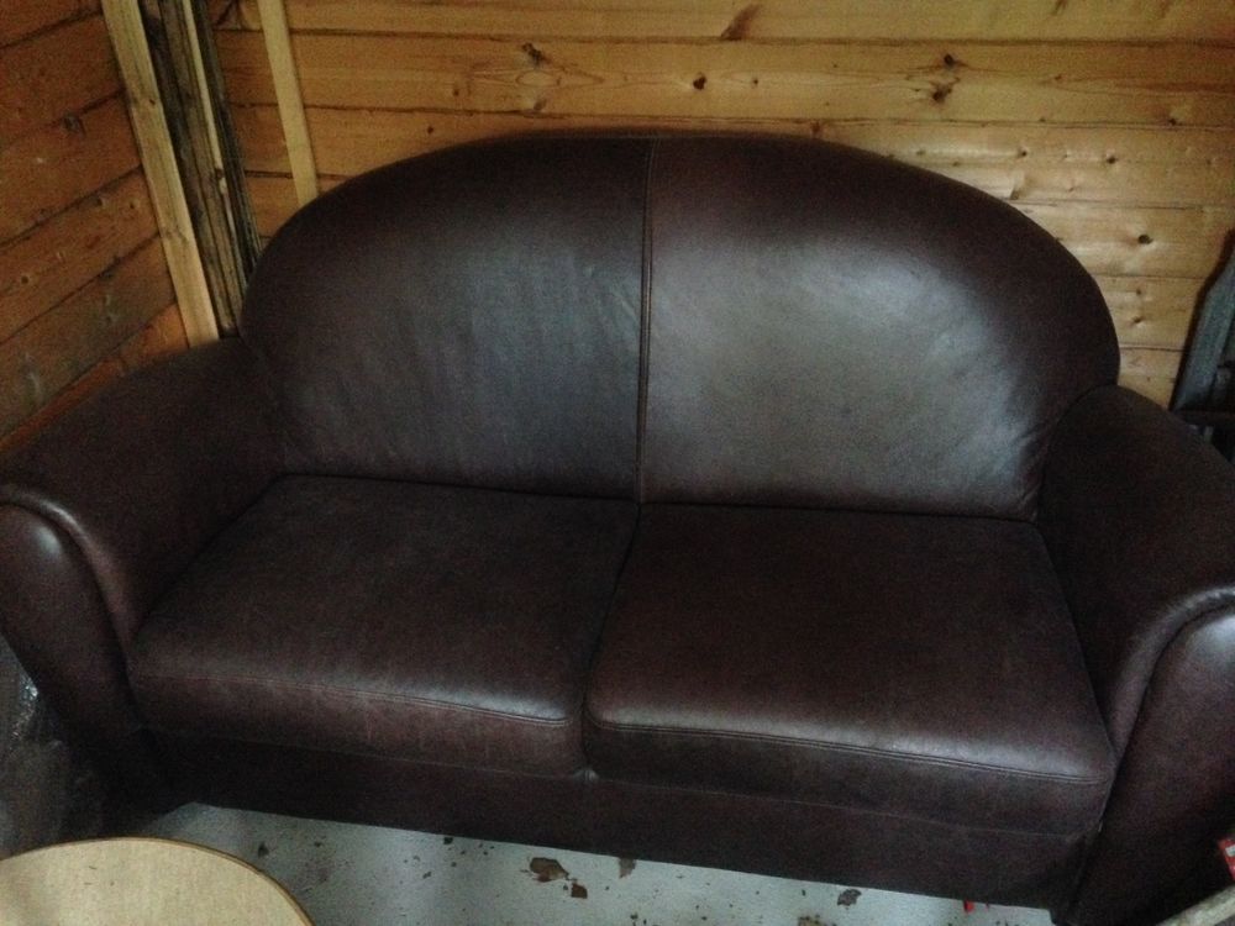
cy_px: 463
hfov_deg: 55.4
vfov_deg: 42.9
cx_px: 618
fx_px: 1177
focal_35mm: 33
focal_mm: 4.12
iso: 800
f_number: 2.4
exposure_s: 1/15
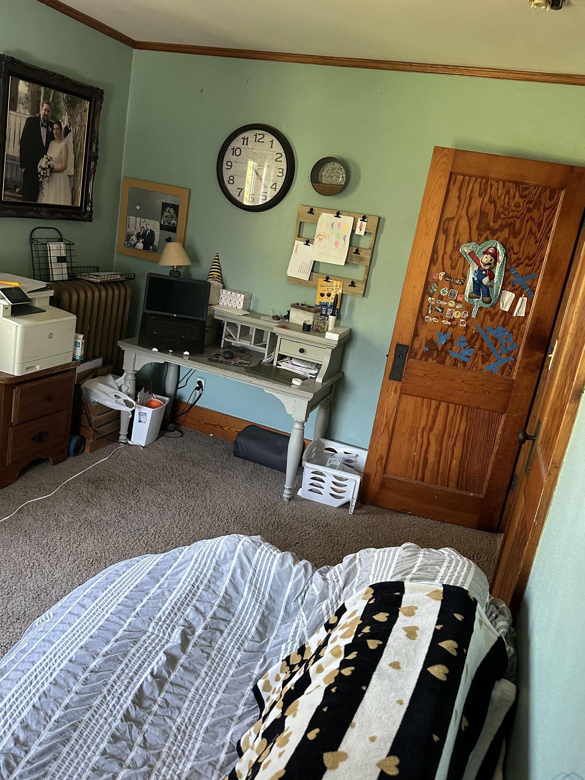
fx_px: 608
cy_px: 353
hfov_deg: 51.3
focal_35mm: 27
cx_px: 262
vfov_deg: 65.2
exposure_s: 1/60
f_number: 1.78
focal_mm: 6.86
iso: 400
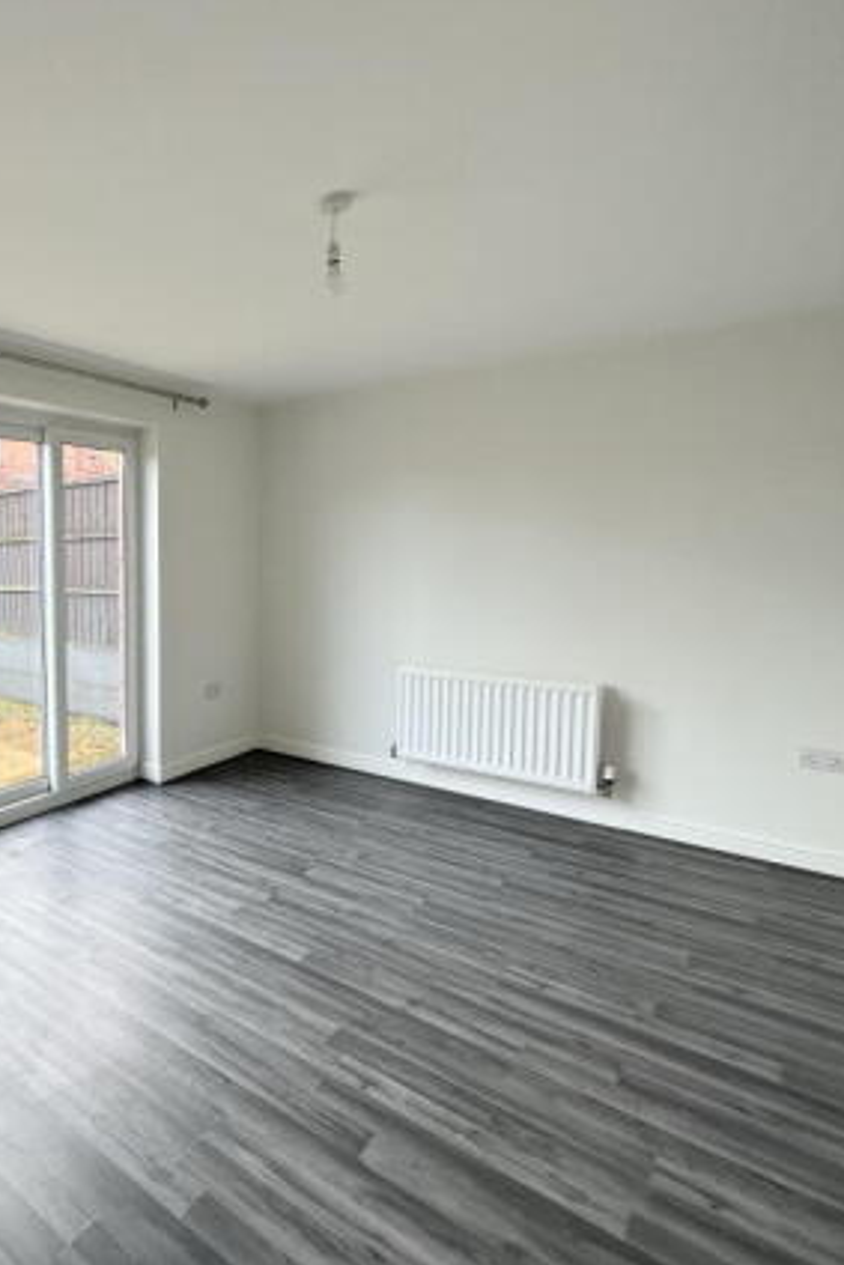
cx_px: 106
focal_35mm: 20
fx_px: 703
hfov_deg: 55.0
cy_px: 616
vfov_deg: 83.9
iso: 100
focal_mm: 2.22
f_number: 2.2
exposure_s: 1/99
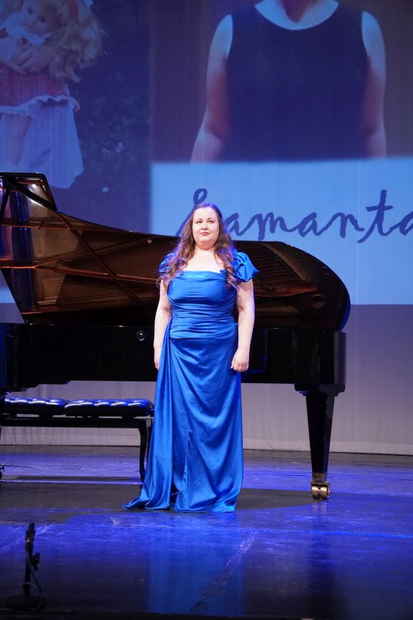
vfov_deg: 27.0
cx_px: 206
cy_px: 310
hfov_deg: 18.2
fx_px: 1291
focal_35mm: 75
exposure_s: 1/125
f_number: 2.8
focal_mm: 50
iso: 2000
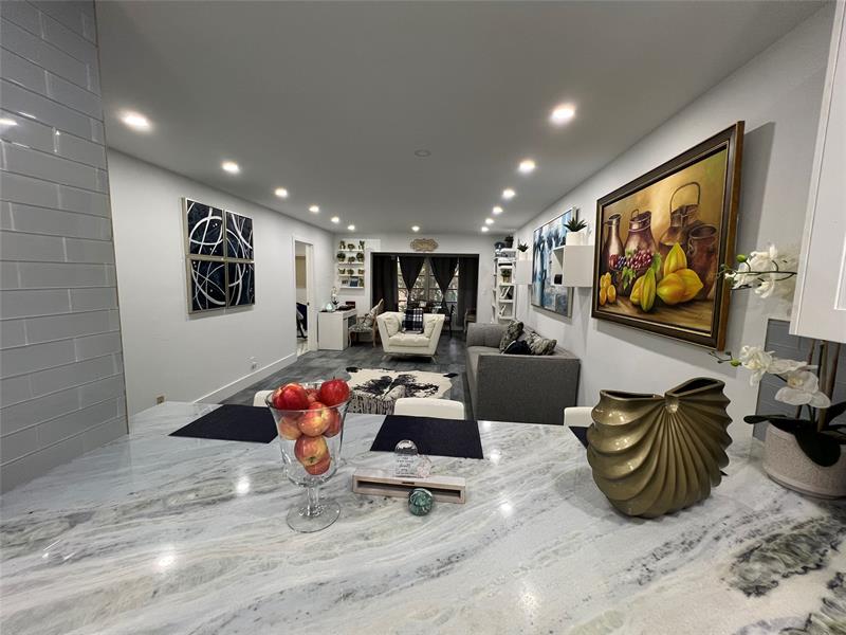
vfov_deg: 89.9
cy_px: 318
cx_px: 423
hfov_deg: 106.2
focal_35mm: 13
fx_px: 318
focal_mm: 1.57
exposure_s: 1/99
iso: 200
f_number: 1.8
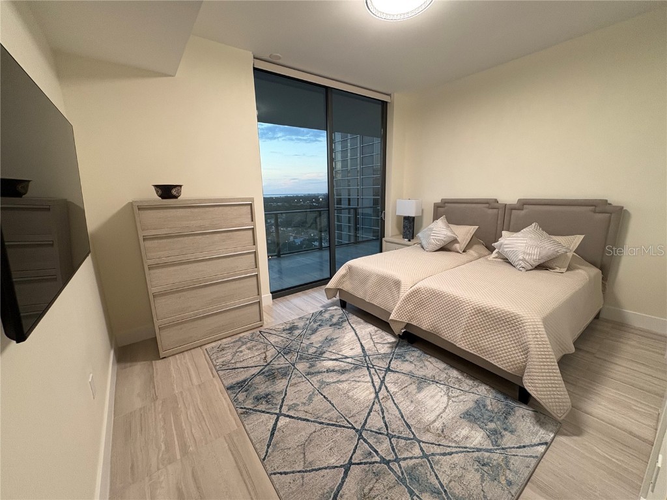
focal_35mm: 14
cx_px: 334
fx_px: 270
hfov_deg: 102.1
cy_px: 250
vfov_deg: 85.7
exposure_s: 1/120
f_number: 2.2
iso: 200
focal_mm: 2.22
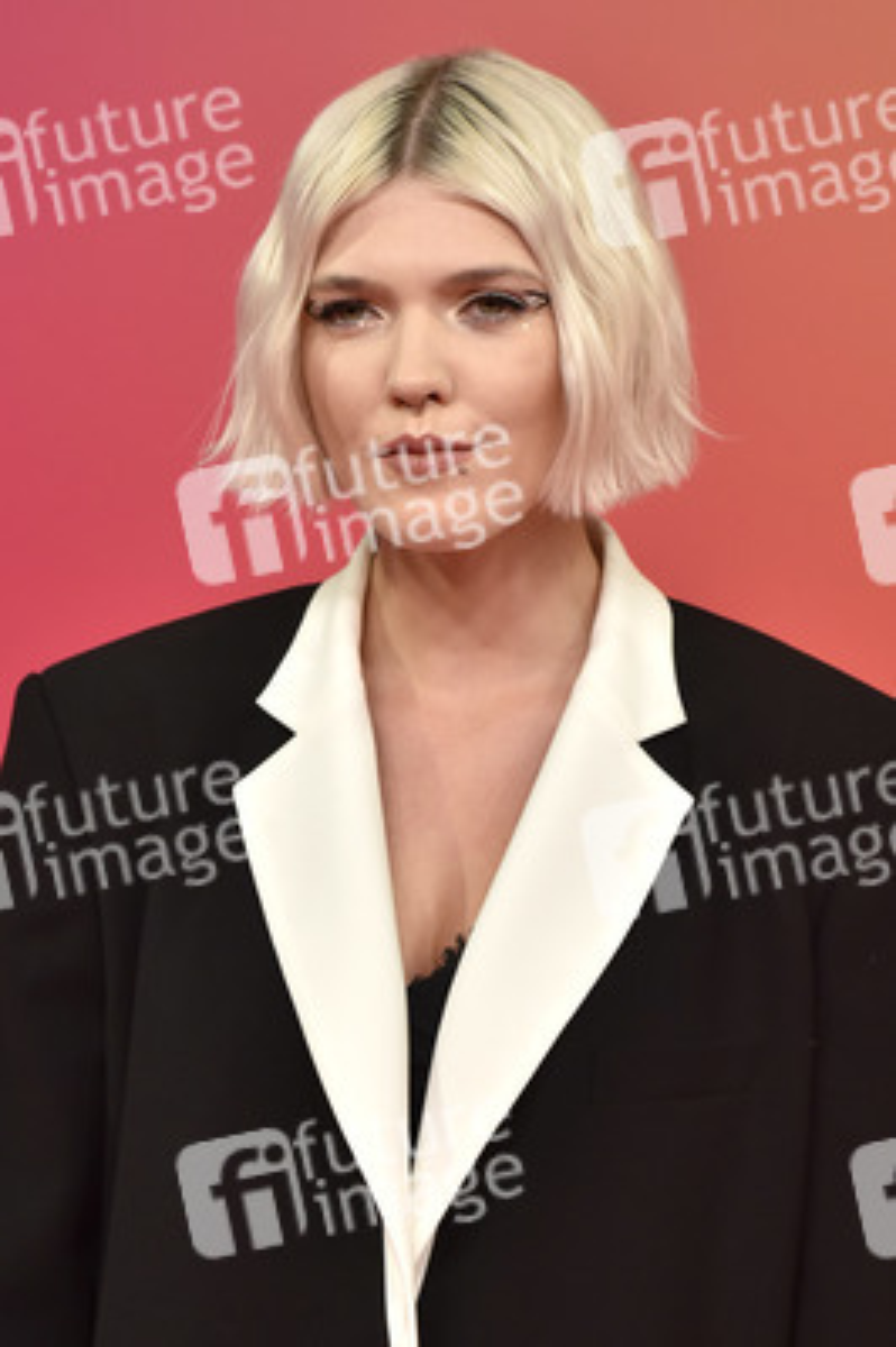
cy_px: 674
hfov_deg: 7.8
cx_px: 448
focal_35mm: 175
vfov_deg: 11.8
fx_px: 6544
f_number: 5.6
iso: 2000
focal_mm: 175
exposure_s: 1/200
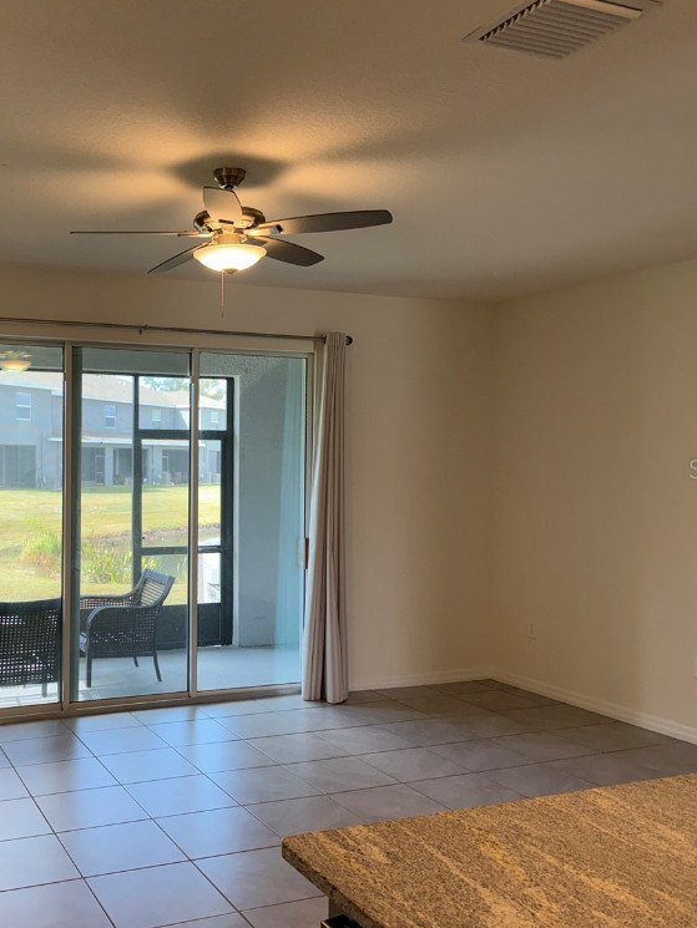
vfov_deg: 55.3
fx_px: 886
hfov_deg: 41.6
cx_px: 168
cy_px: 468
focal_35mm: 33
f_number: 1.78
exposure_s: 1/120
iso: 100
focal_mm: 6.76
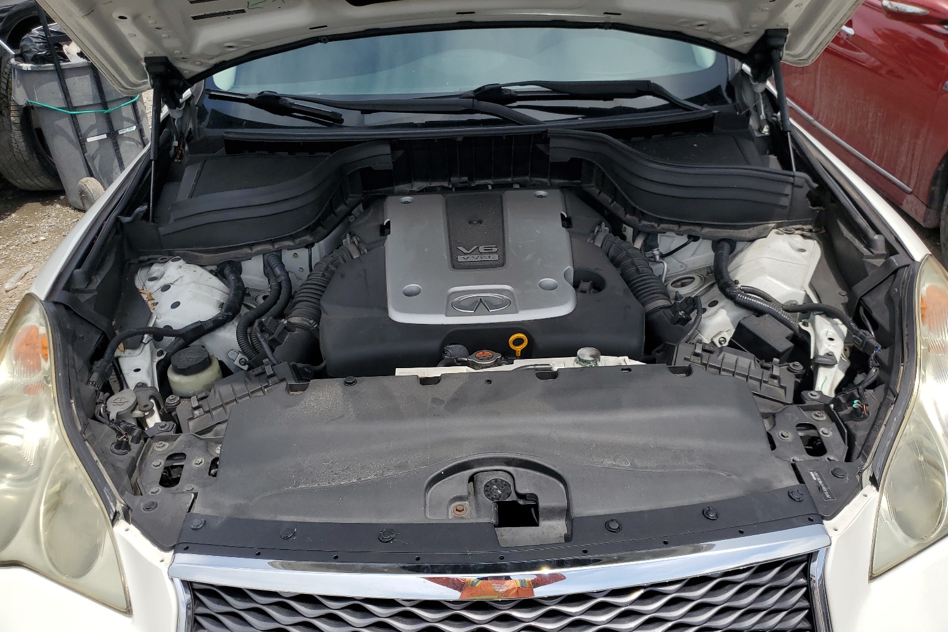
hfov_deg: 65.5
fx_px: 737
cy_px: 358
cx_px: 484
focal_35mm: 28
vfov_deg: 46.3
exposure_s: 1/3333
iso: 50
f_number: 1.5
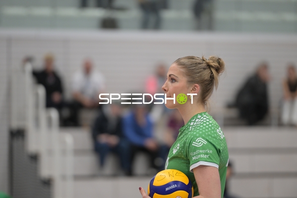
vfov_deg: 6.9
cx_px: 148
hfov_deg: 10.3
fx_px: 1650
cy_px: 99
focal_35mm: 200
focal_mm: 200
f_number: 2.8
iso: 1600
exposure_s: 1/400
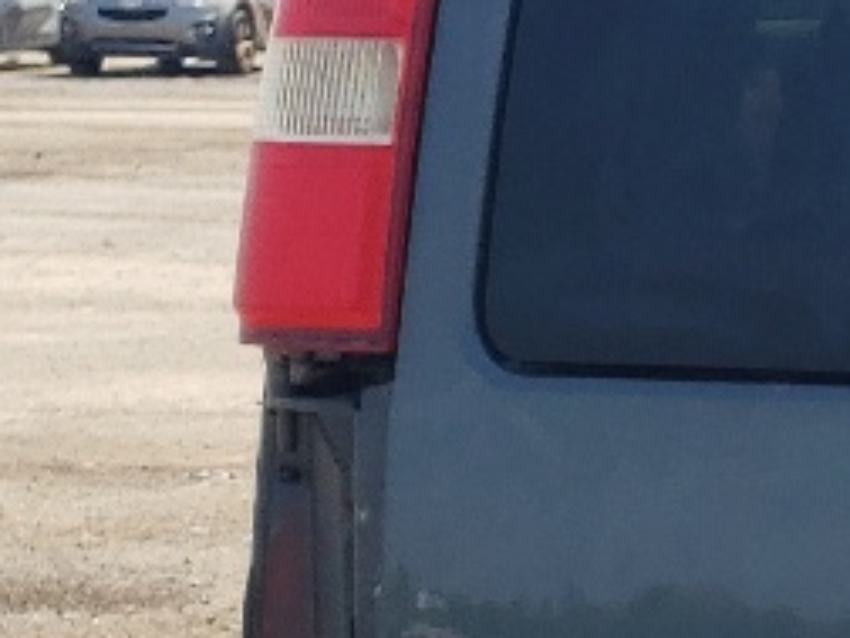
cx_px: 1747
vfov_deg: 8.9
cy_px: 722
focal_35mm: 165
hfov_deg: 10.8
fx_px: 4052
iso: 50
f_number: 1.5
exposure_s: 1/1429
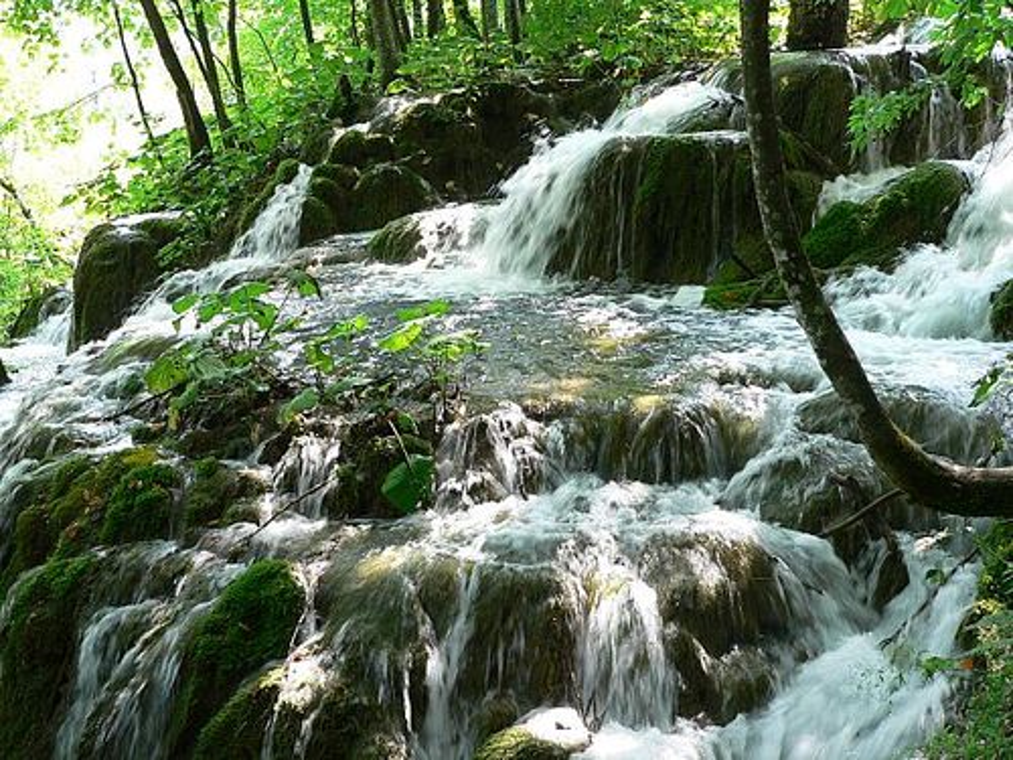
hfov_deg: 42.9
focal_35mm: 44
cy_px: 380
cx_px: 506
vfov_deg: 32.9
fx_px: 1288
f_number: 2.8
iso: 80
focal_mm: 7.3
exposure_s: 1/30
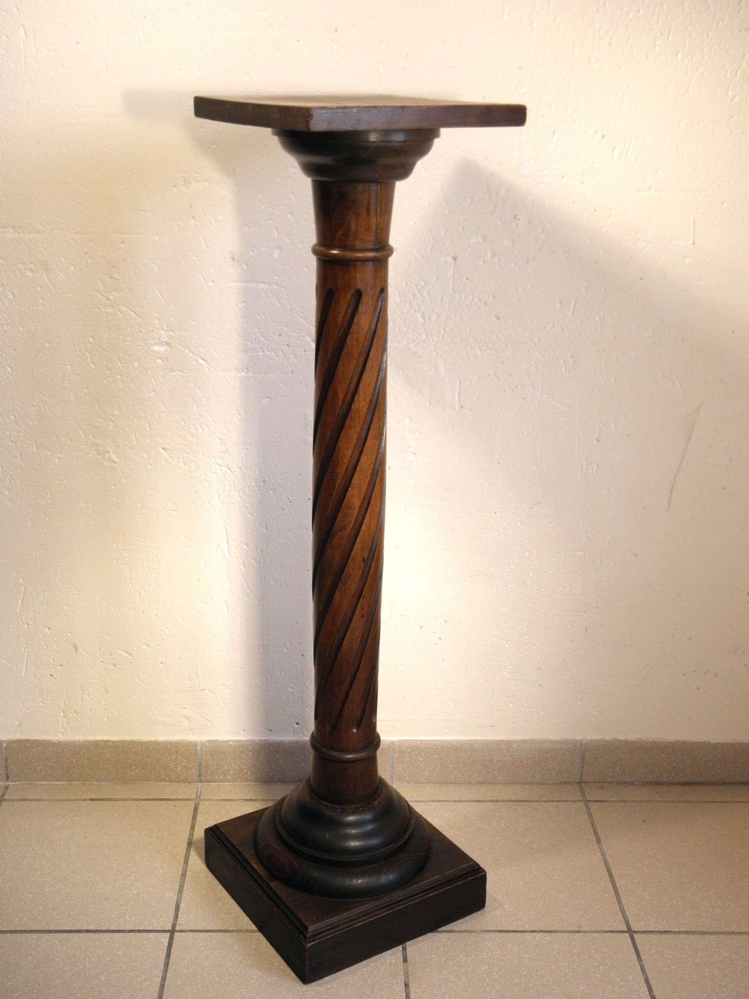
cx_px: 374
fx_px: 1125
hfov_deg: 36.8
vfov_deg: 47.9
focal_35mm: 39
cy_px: 500
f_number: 3.8
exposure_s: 1/40
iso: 125
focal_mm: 7.1
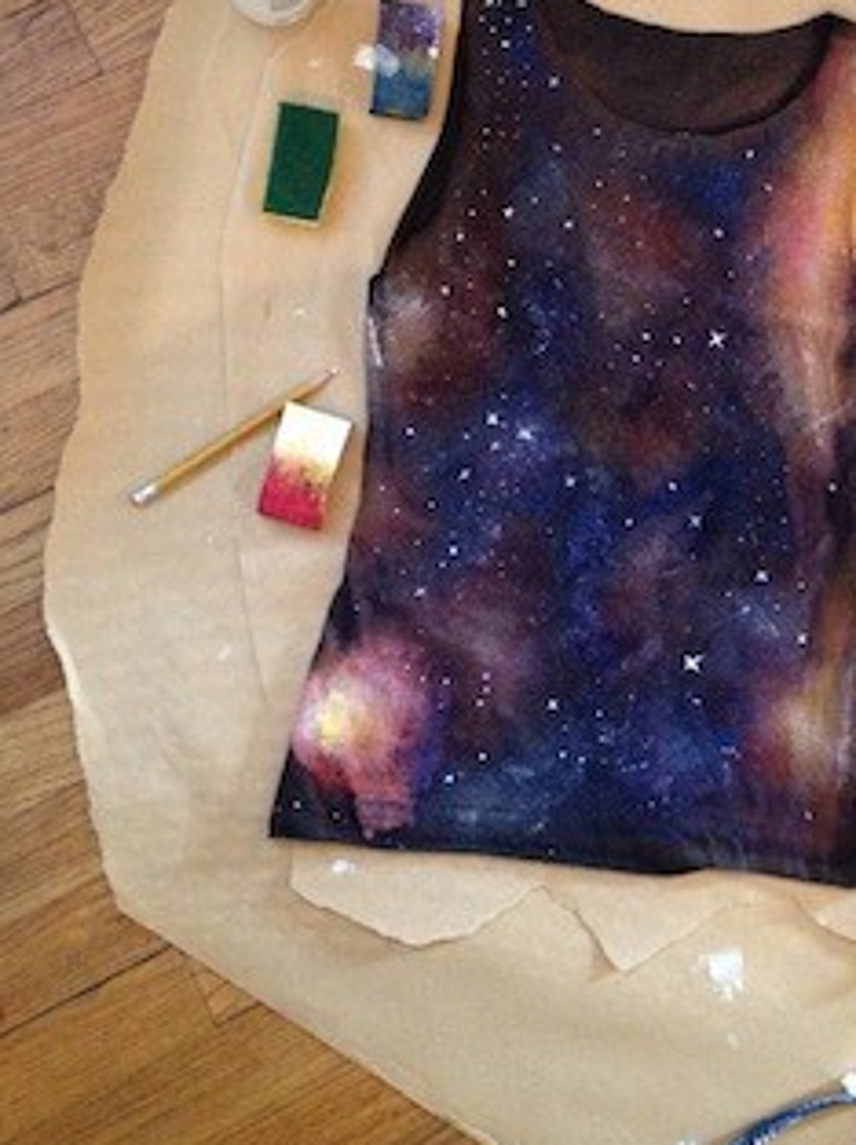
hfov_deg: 25.8
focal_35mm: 56
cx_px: 624
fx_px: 1850
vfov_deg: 34.1
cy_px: 388
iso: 400
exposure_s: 1/17
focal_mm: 4.28
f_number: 2.4
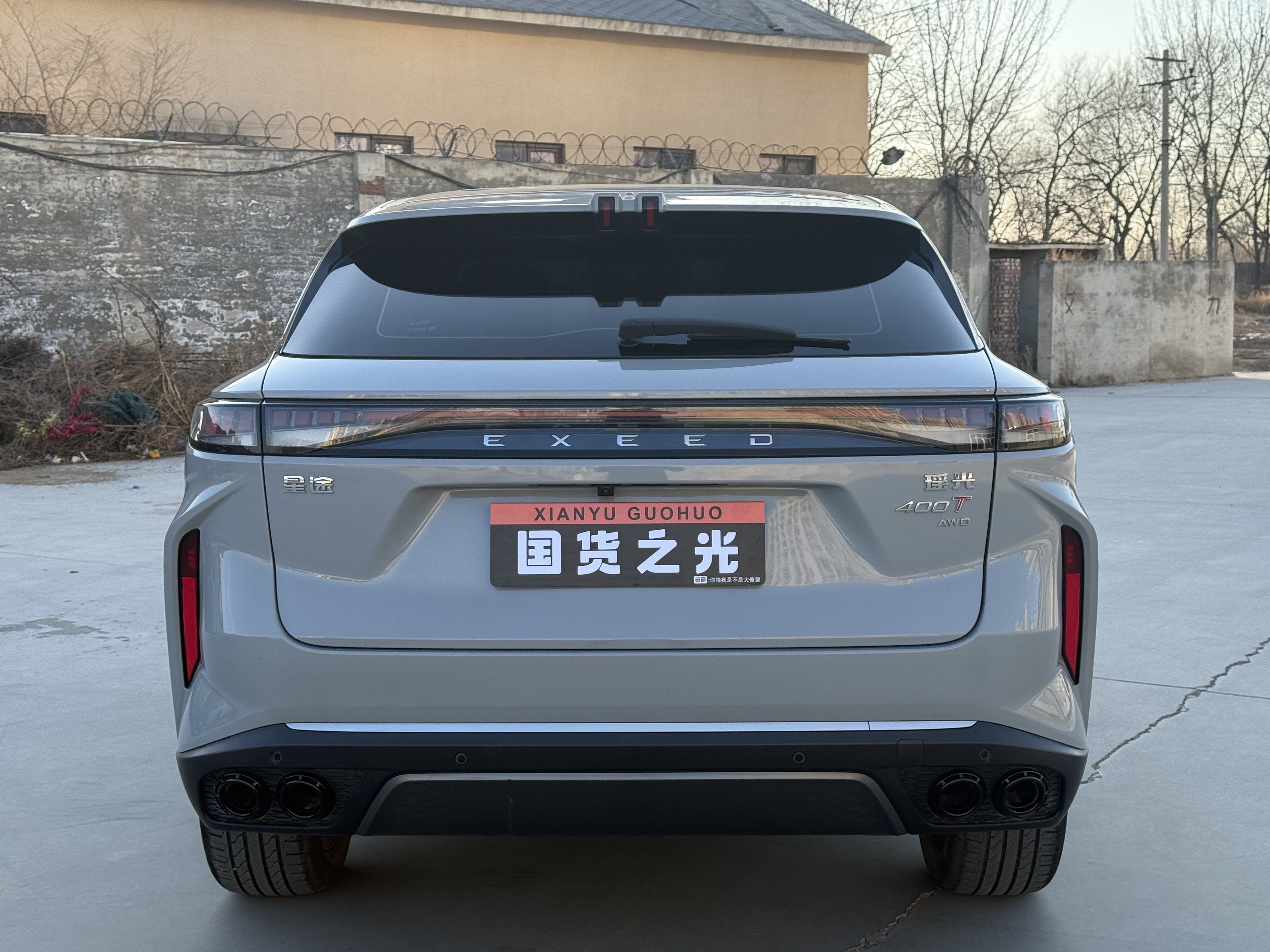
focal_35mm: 48
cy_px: 476
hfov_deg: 39.7
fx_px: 1761
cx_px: 635
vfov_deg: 30.3
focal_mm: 6.76
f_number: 1.78
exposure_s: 1/1307
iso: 80
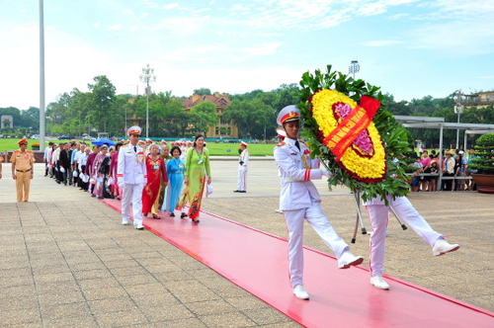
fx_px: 514
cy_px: 164
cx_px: 247
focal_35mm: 38
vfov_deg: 35.4
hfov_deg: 51.3
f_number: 9
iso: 250
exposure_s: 1/400
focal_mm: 25
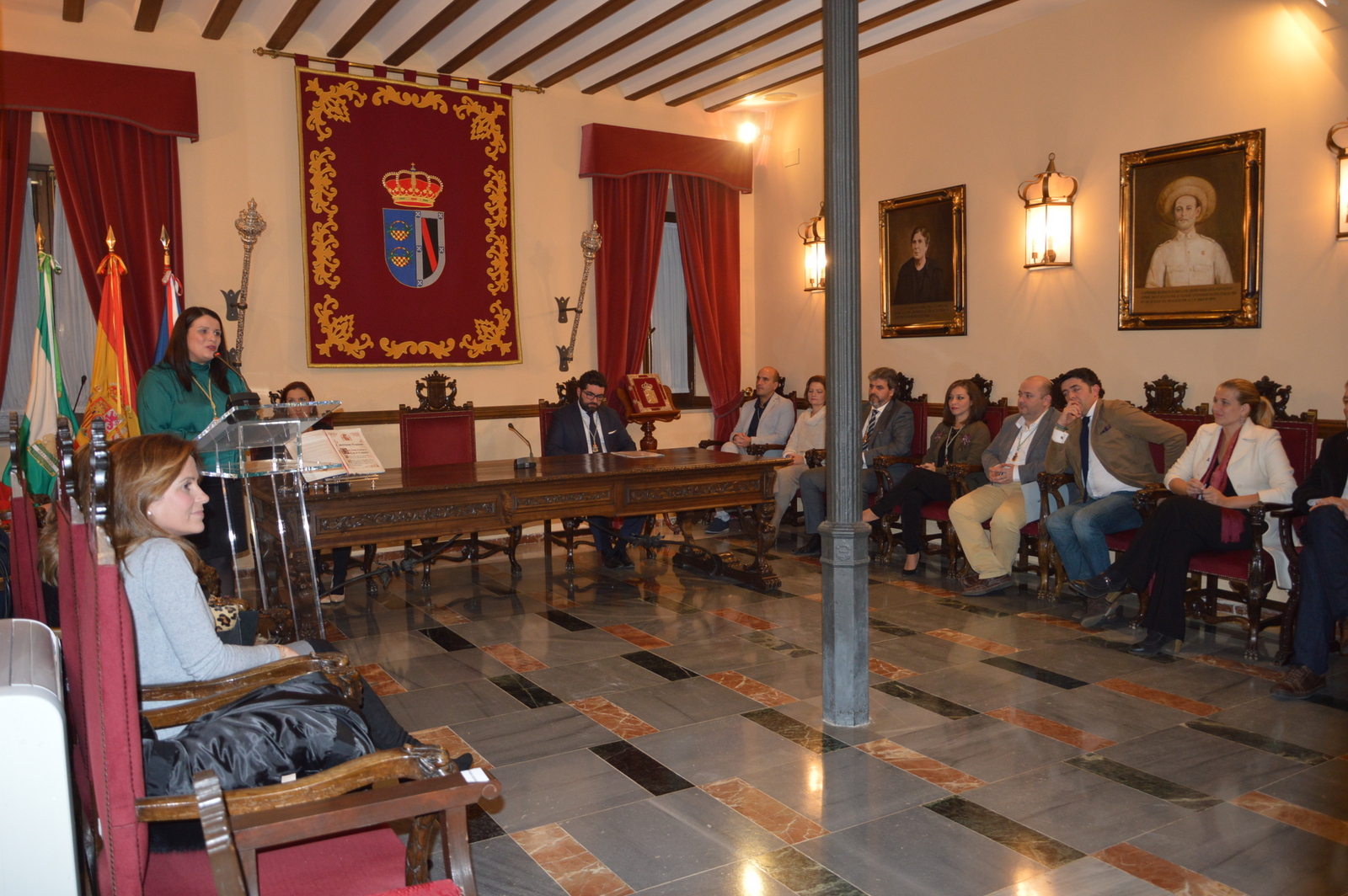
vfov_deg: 47.9
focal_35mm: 27
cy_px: 448
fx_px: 1010
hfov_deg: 67.4
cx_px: 674
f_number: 3.5
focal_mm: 18
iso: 640
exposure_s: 1/30
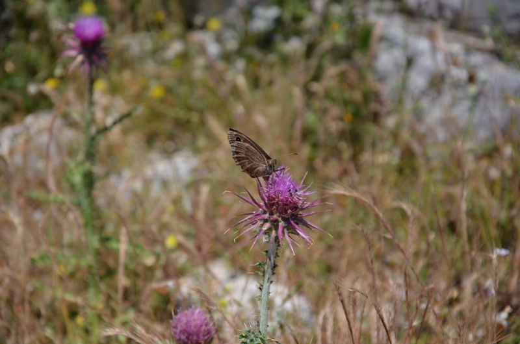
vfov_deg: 8.7
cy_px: 172
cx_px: 260
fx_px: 2270
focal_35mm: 158
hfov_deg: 13.1
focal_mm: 105
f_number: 8
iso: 100
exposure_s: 1/200
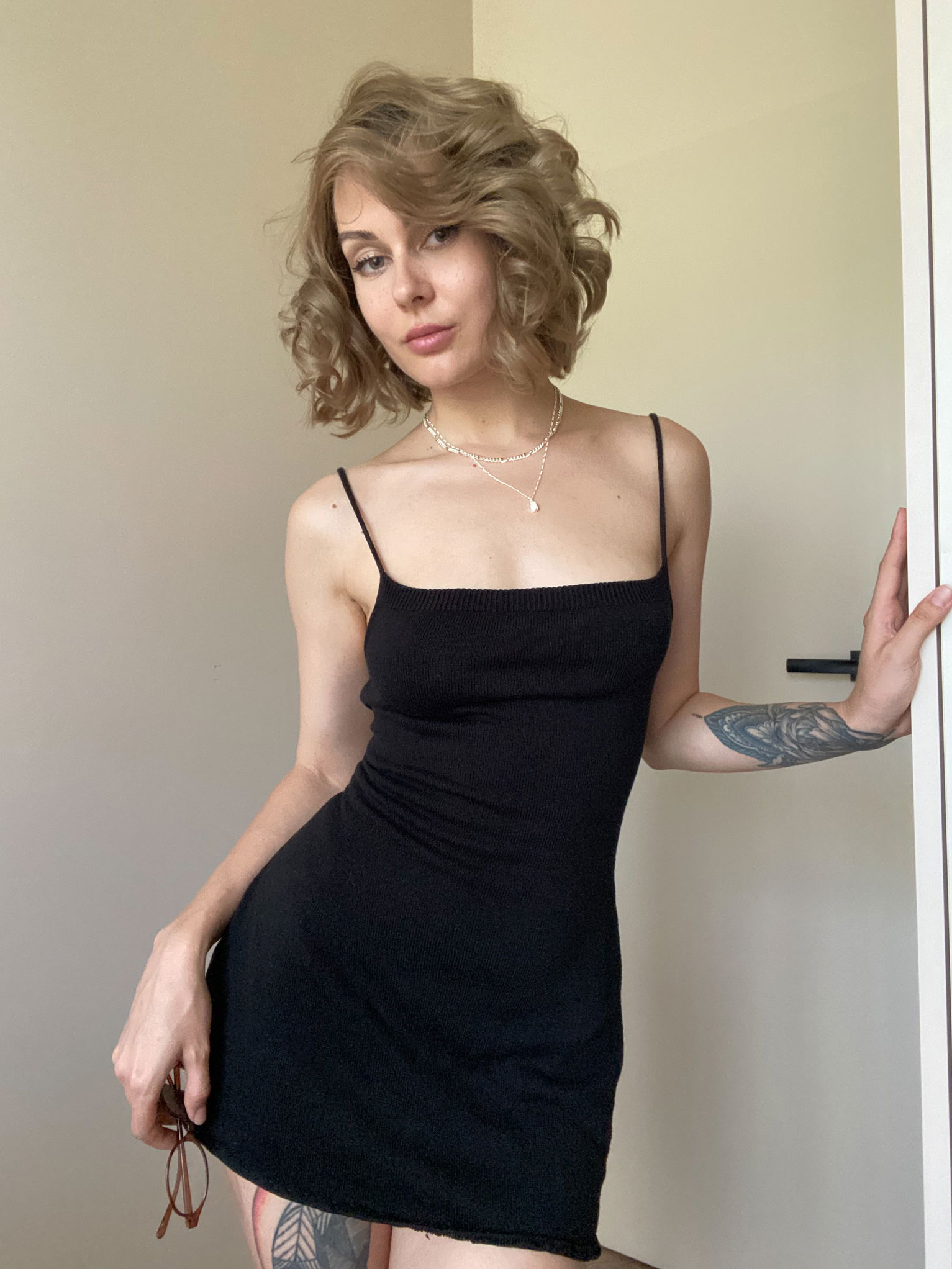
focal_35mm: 24
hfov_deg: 56.8
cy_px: 623
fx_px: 880
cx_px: 469
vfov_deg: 71.6
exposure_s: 1/30
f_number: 2.2
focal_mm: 2.71
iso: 640
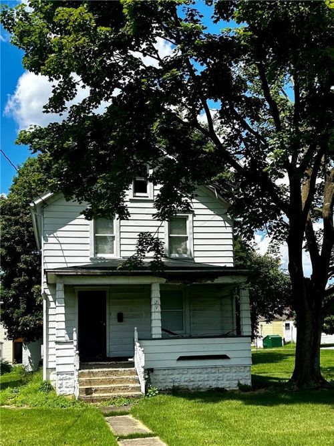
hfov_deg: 53.0
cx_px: 167
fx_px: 335
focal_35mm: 26
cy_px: 223
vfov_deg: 67.3
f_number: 1.5
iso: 50
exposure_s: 1/3257
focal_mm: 5.7
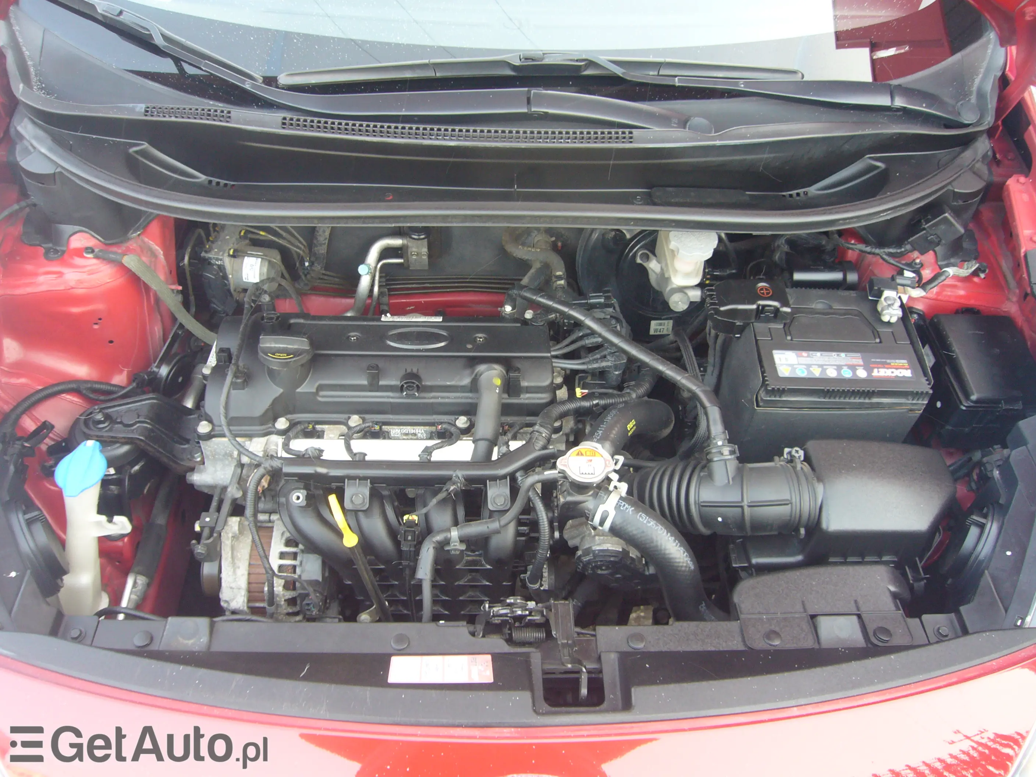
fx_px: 838
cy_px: 388
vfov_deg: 49.7
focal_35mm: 28
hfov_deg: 63.4
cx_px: 518
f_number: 2.8
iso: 100
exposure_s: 1/20
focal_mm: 4.6
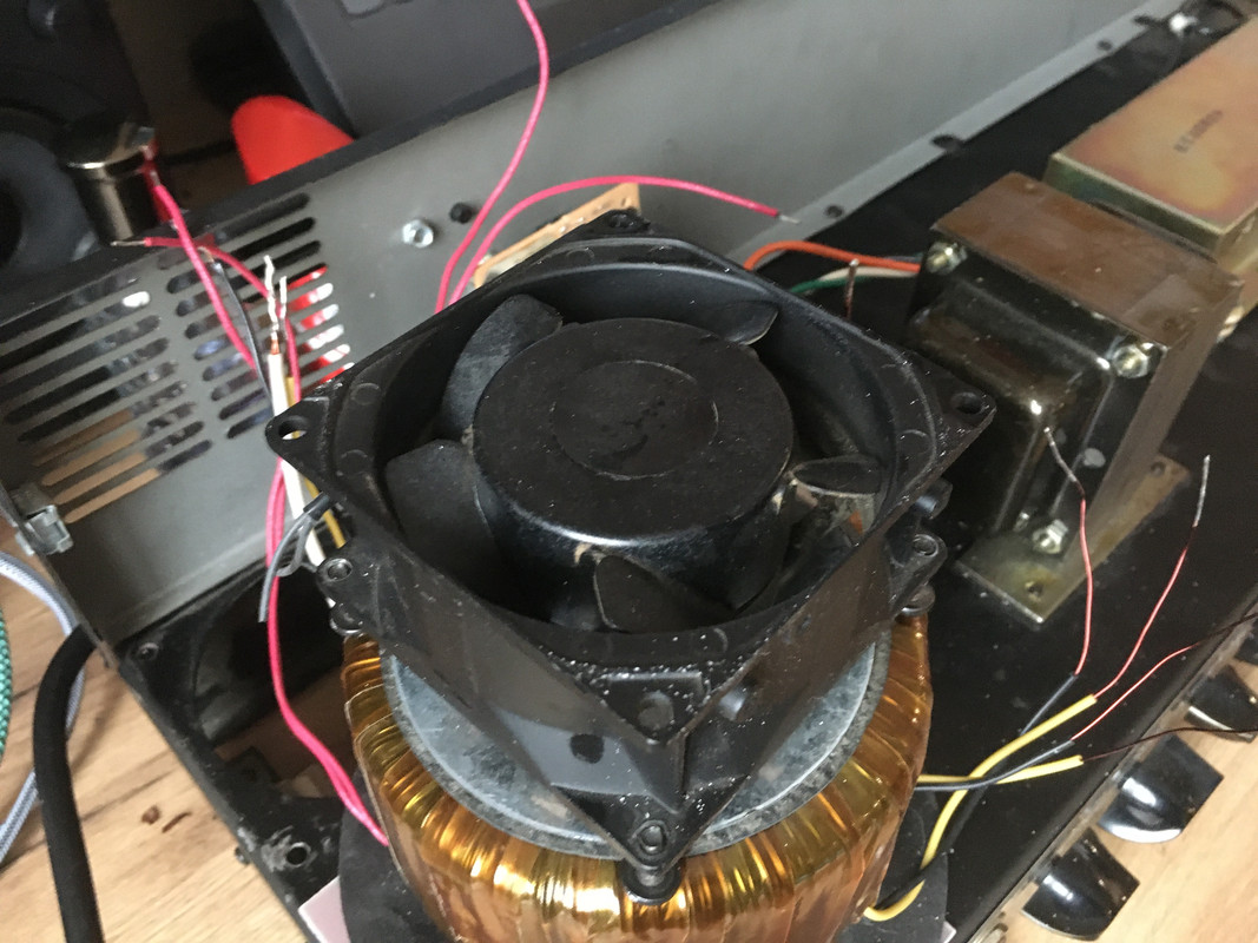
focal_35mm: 29
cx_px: 629
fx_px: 1054
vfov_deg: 48.2
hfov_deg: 61.7
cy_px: 472
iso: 500
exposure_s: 1/17
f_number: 2.2
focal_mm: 4.15
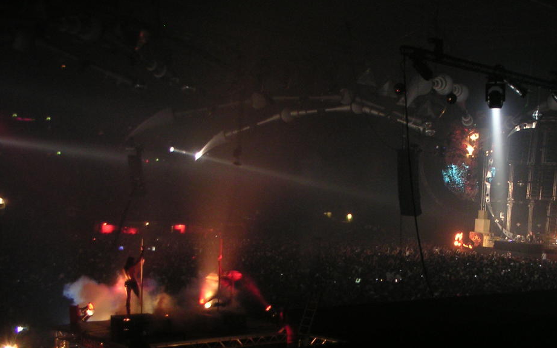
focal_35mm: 56
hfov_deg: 35.8
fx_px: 850
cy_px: 263
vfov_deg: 22.9
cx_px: 386
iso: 100
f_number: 2.8
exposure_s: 1/3
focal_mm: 6
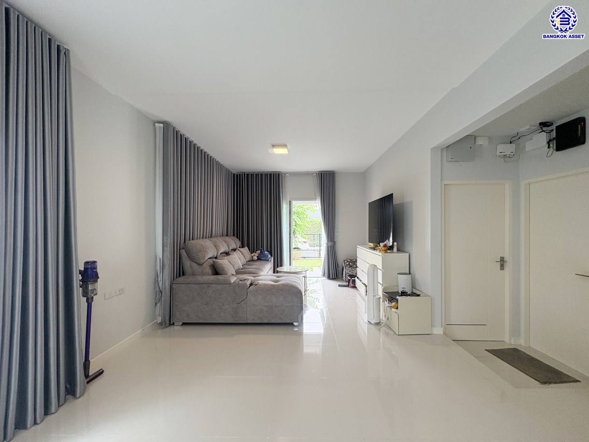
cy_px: 221
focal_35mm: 14
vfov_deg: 85.7
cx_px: 294
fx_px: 238
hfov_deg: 102.1
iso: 40
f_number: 2.2
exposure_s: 1/409
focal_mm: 2.22
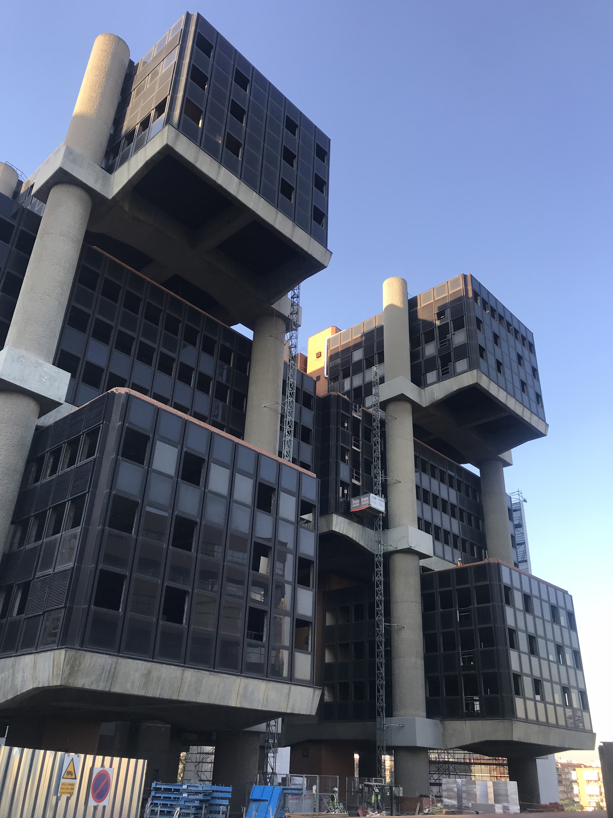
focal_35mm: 28
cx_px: 306
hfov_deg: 49.7
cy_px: 409
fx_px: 661
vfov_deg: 63.4
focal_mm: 3.99
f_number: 1.8
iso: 20
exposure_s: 1/435
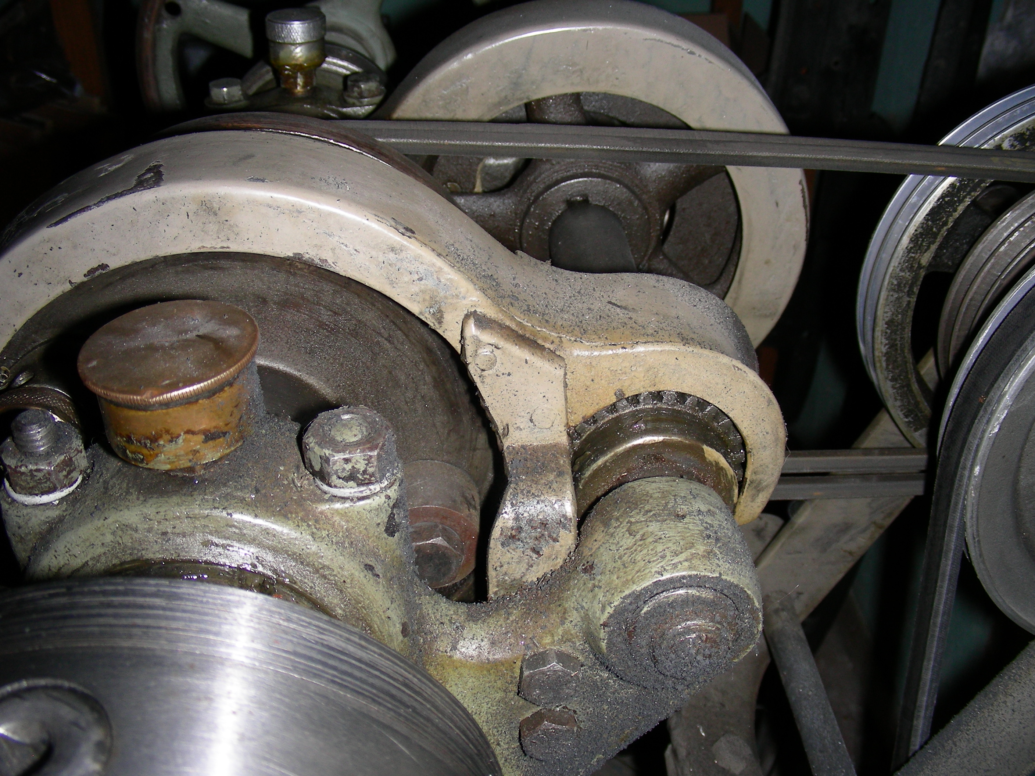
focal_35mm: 38
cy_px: 388
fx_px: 1136
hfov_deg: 49.0
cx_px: 518
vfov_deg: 37.7
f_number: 3.5
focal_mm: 6.3
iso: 50
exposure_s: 1/60.1
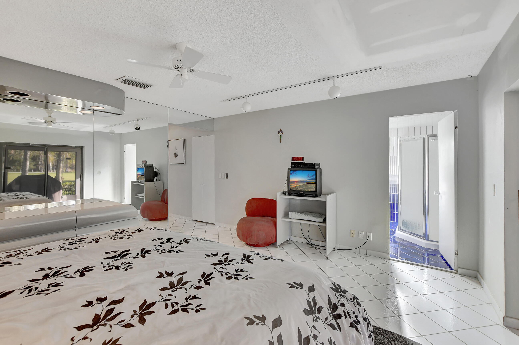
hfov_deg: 100.4
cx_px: 260
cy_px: 172
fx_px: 216
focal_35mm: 15
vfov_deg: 77.3
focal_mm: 10
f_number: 8
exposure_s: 1/6
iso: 1000
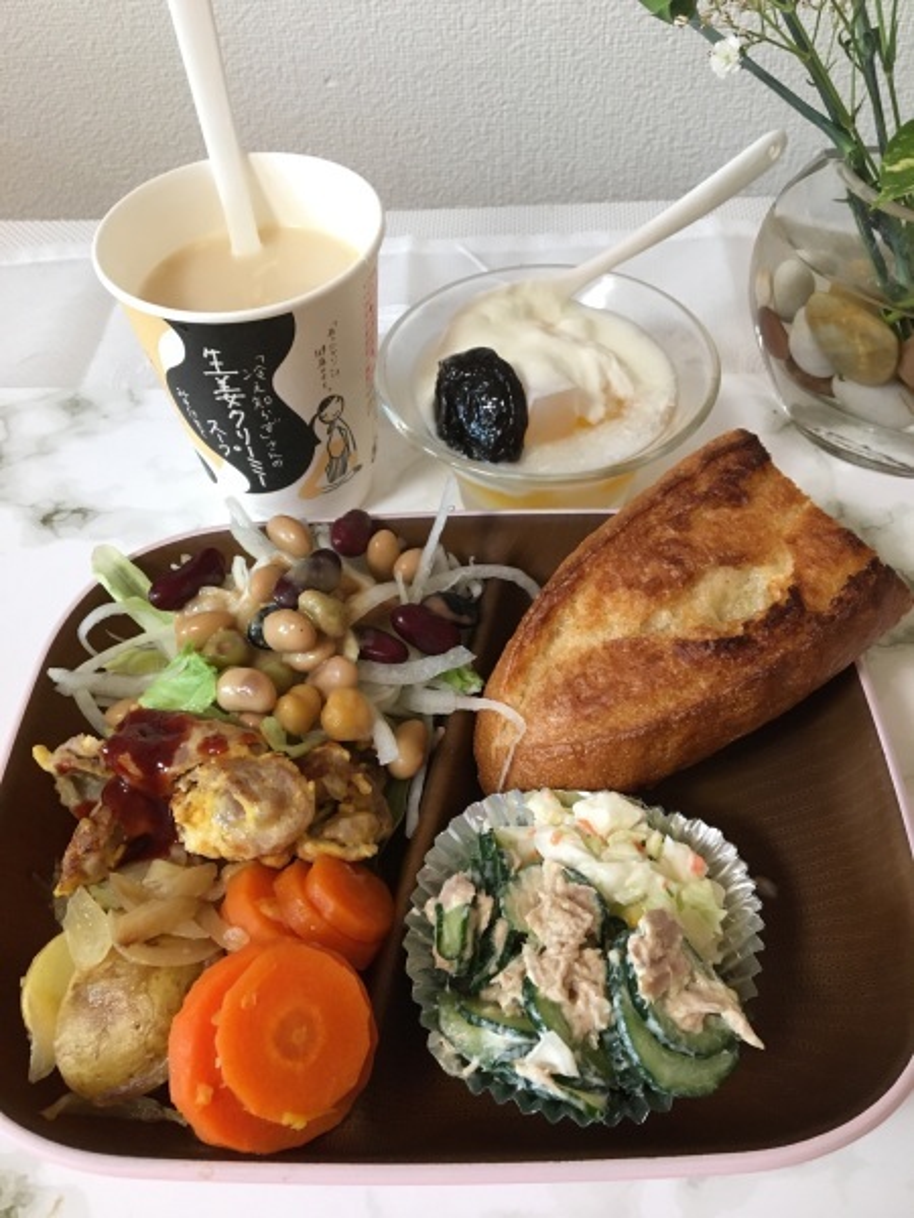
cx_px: 457
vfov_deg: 61.7
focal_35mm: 29
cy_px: 609
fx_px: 1021
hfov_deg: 48.2
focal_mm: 4.15
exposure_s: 1/30
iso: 160
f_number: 2.2
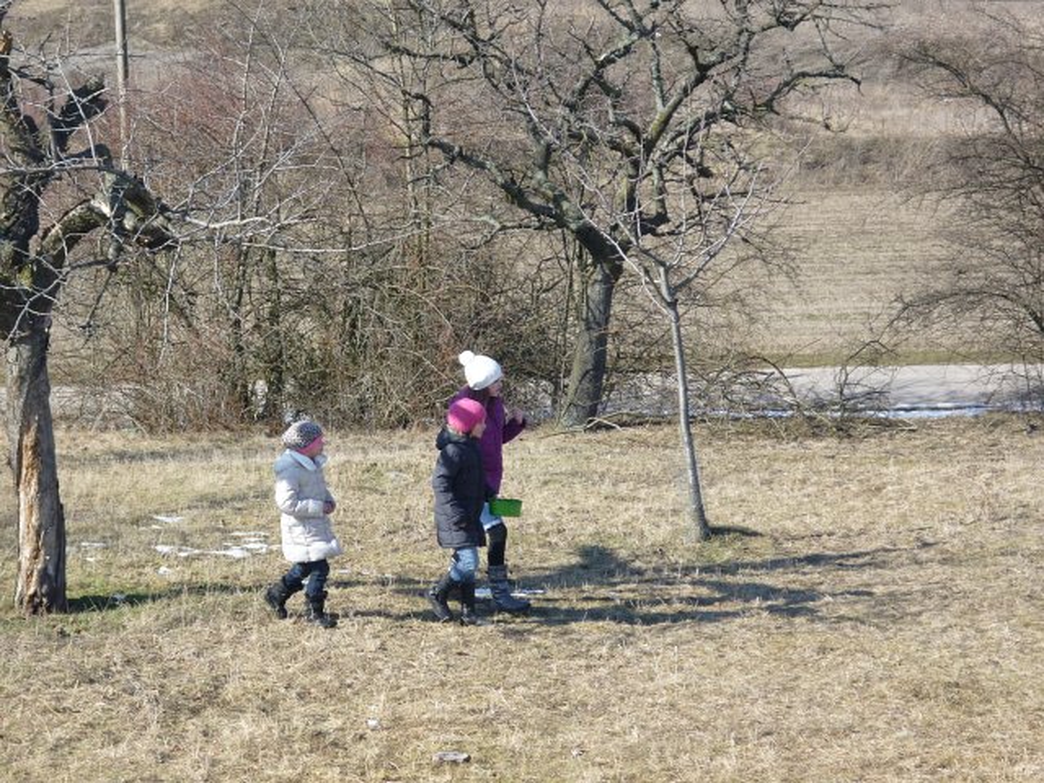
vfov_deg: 13.8
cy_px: 392
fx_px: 3227
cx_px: 522
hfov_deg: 18.4
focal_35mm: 107
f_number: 5.1
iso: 80
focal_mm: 17.7
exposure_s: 1/200
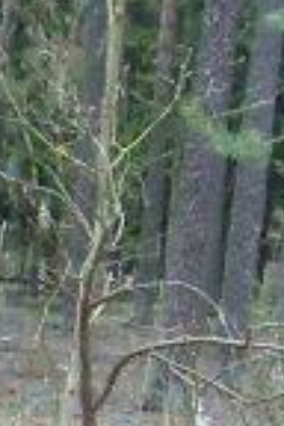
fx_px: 3065
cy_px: 793
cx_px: -485
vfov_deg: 7.7
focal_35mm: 259
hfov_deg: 5.1
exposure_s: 1/154
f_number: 2.8
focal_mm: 5.8
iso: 50
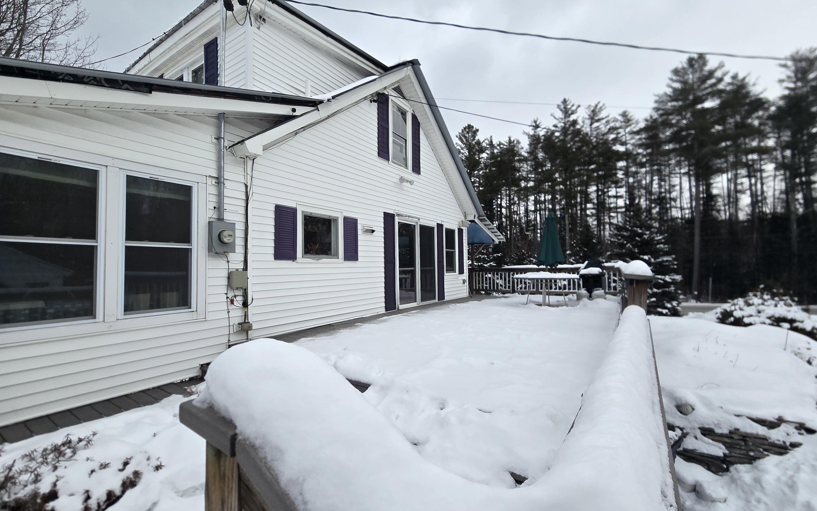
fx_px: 312
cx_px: 407
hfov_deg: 105.3
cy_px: 260
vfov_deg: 78.6
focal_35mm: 14
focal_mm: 2.2
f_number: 2.2
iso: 50
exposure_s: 1/1135
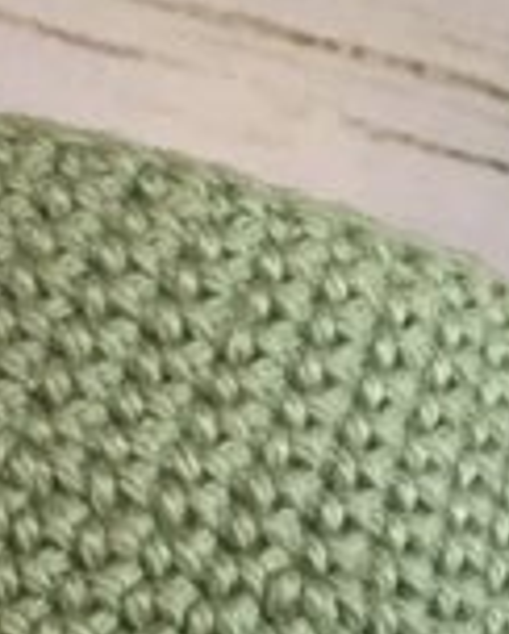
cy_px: 1147
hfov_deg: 12.6
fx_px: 2236
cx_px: -163
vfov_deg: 14.2
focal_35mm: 119
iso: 32
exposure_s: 1/33
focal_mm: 4.15
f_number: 2.2
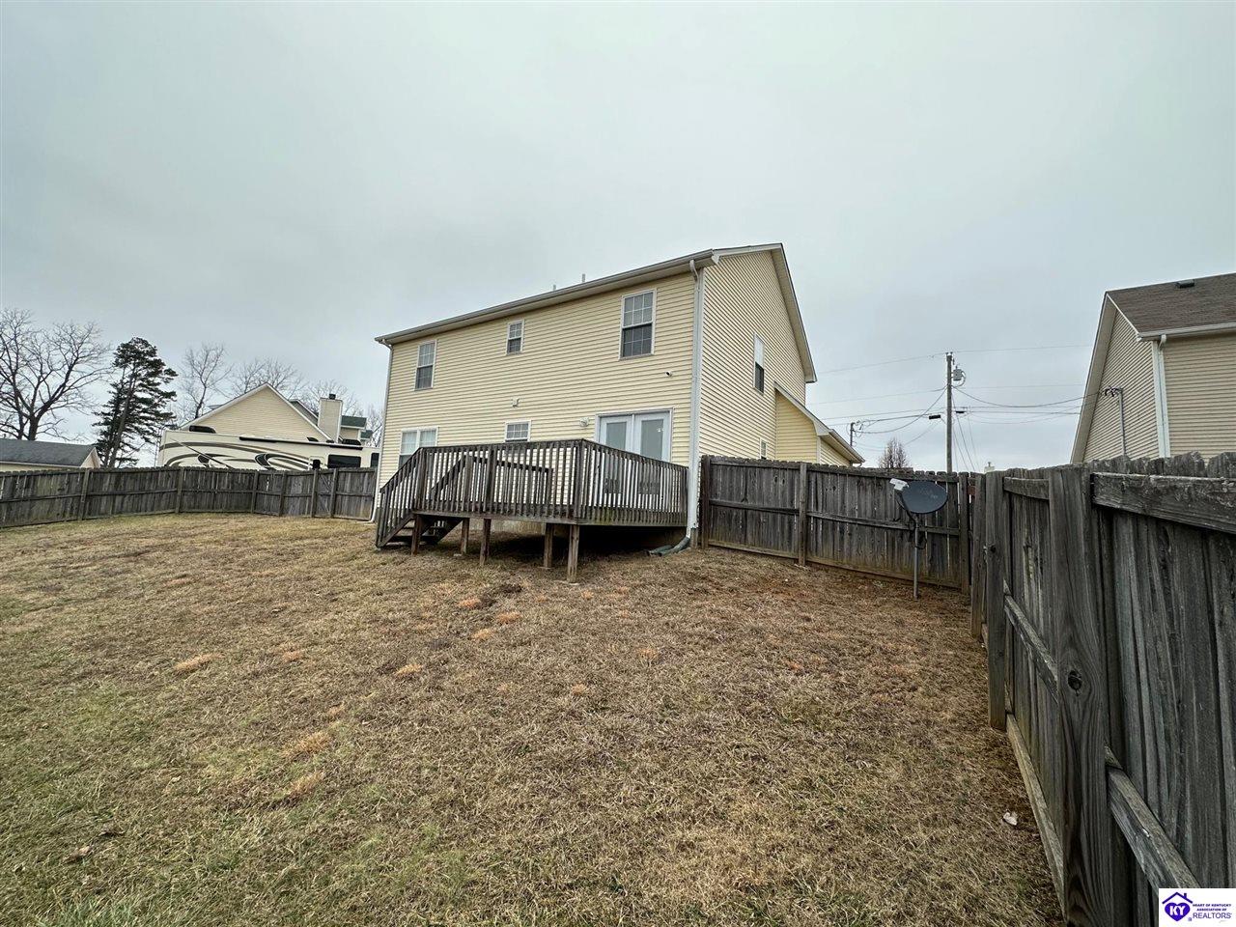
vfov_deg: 85.7
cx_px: 618
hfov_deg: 102.1
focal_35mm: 14
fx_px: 500
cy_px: 464
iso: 40
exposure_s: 1/924
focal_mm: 2.22
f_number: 2.2
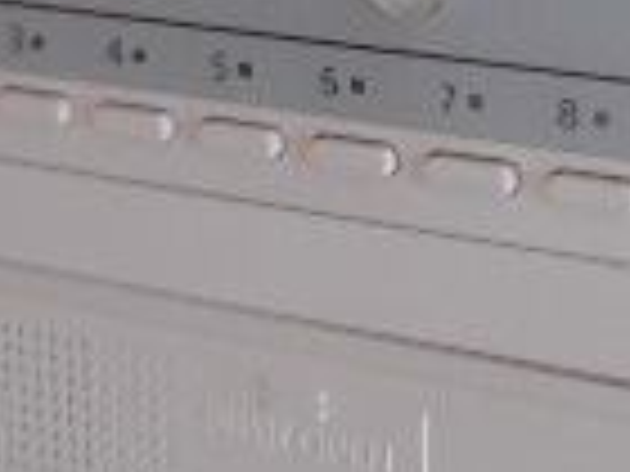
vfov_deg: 10.7
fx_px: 2493
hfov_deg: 14.4
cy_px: -4
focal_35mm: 137
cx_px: 418
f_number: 3.4
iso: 110
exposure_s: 1/30
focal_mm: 5.1
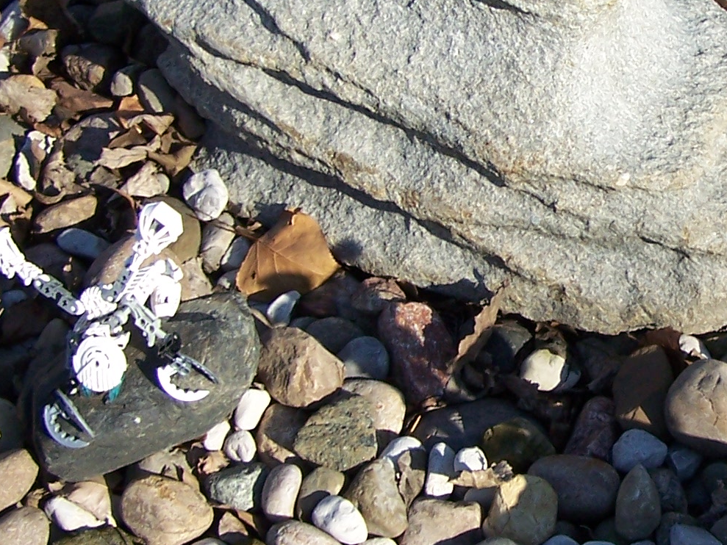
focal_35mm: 99
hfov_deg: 19.2
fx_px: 2079
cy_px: 206
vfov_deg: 14.9
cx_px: 756
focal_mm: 6.3
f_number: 2.8
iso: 80
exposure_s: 1/800
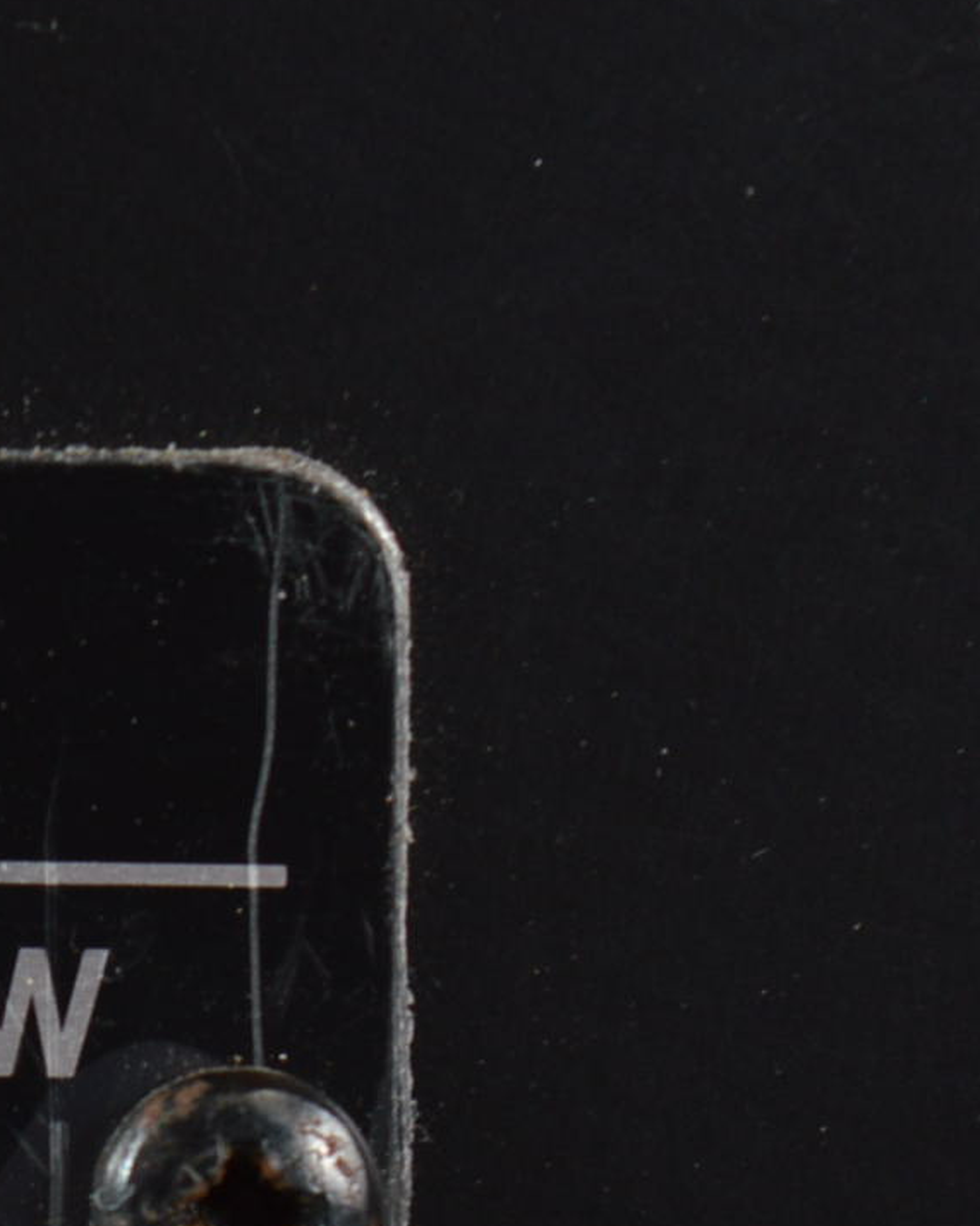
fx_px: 11821
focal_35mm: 326
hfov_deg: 4.7
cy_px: 1087
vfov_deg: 5.9
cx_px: -872
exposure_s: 1/80
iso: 200
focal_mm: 55
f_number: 9
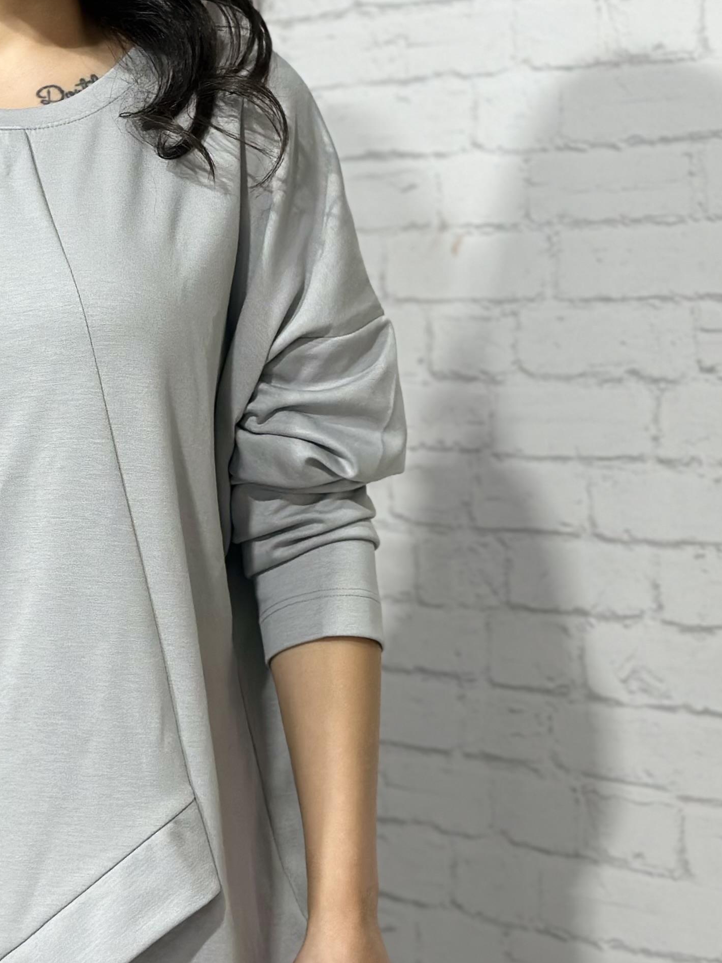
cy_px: 374
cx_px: 65
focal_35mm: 102
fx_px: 2836
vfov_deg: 19.2
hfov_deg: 14.4
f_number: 1.78
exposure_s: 1/100
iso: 100
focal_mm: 6.86
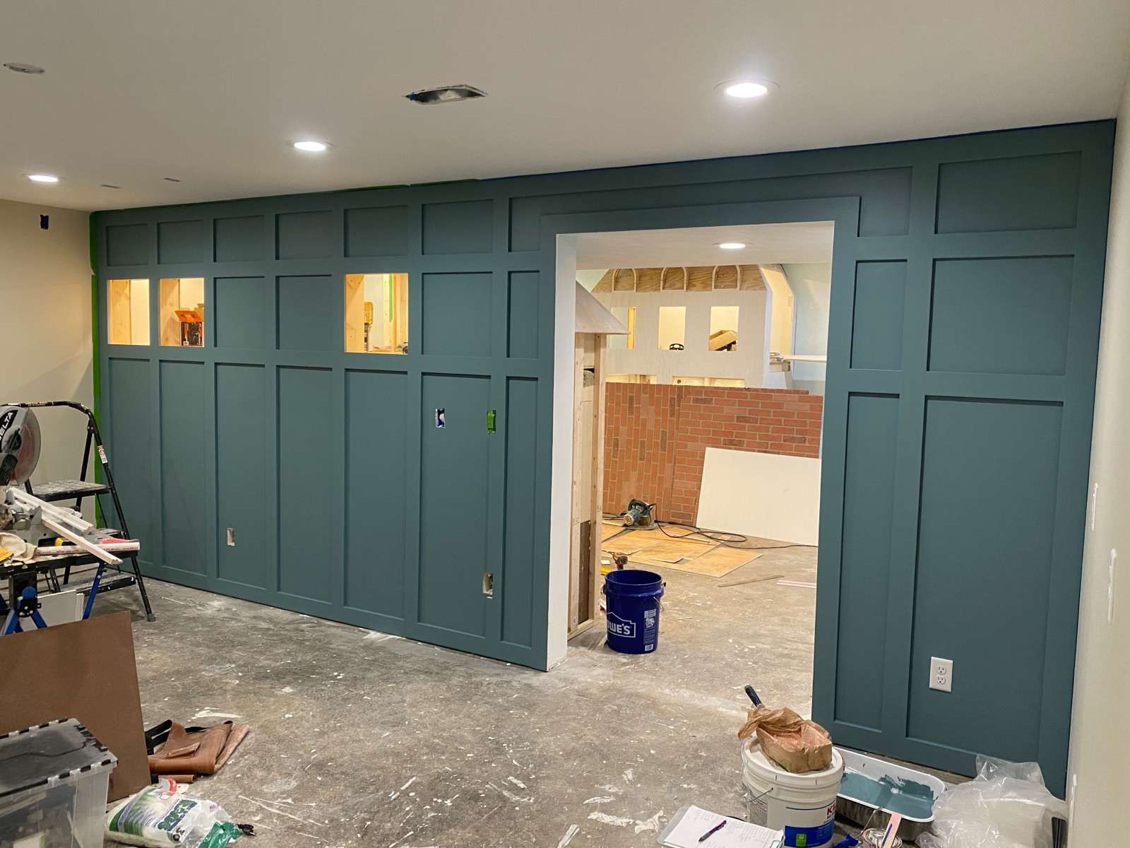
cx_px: 565
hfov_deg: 67.3
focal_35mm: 26
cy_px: 424
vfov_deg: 53.1
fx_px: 849
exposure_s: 1/60
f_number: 1.8
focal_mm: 4.25
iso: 160
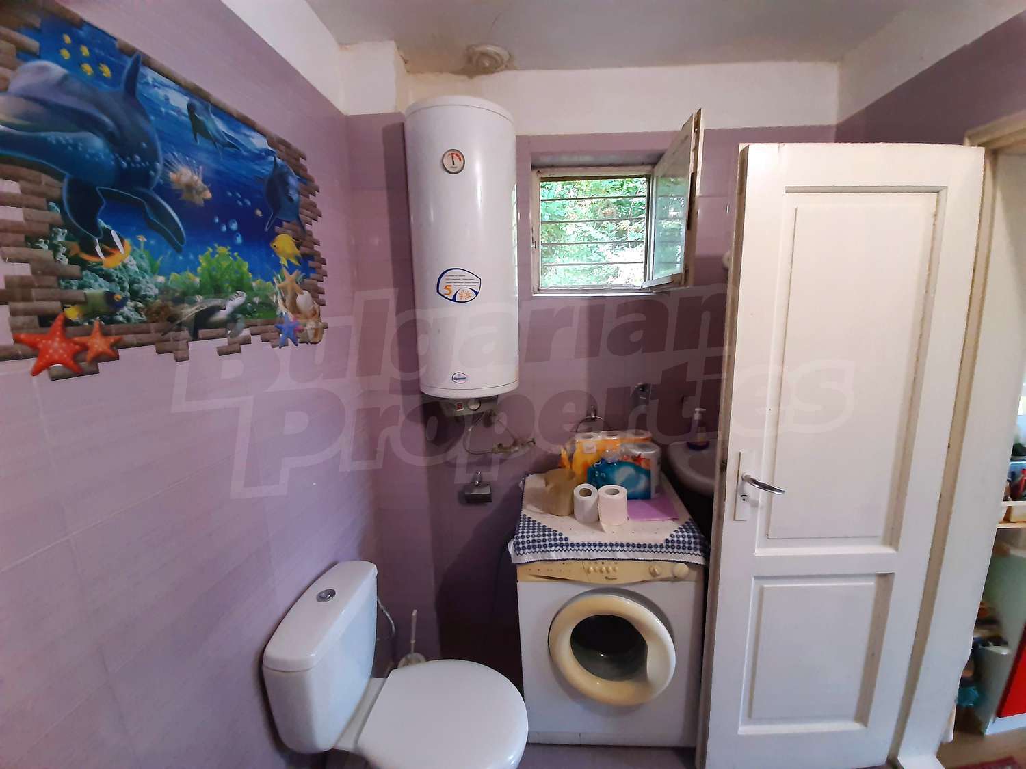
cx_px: 513
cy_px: 384
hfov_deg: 106.2
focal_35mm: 13
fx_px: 385
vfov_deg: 89.9
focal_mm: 1.42
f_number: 2.2
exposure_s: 1/25
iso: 320
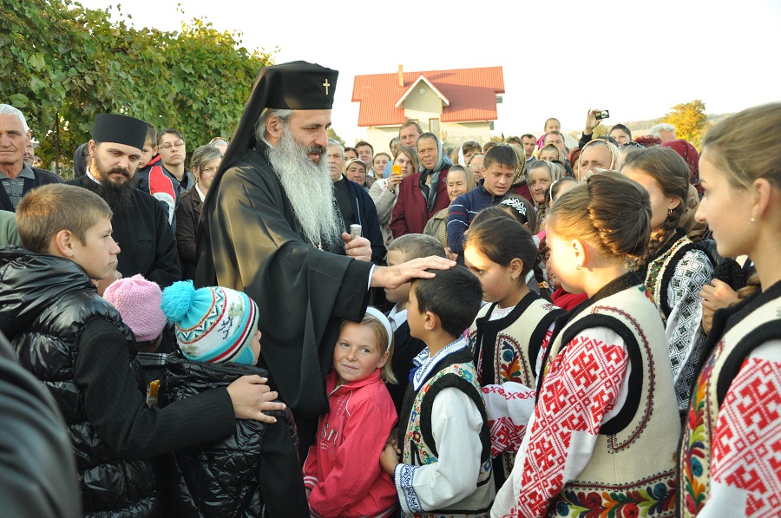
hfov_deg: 49.6
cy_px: 259
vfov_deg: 34.1
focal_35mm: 39
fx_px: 845
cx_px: 390
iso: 500
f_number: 9
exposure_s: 1/320
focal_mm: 26
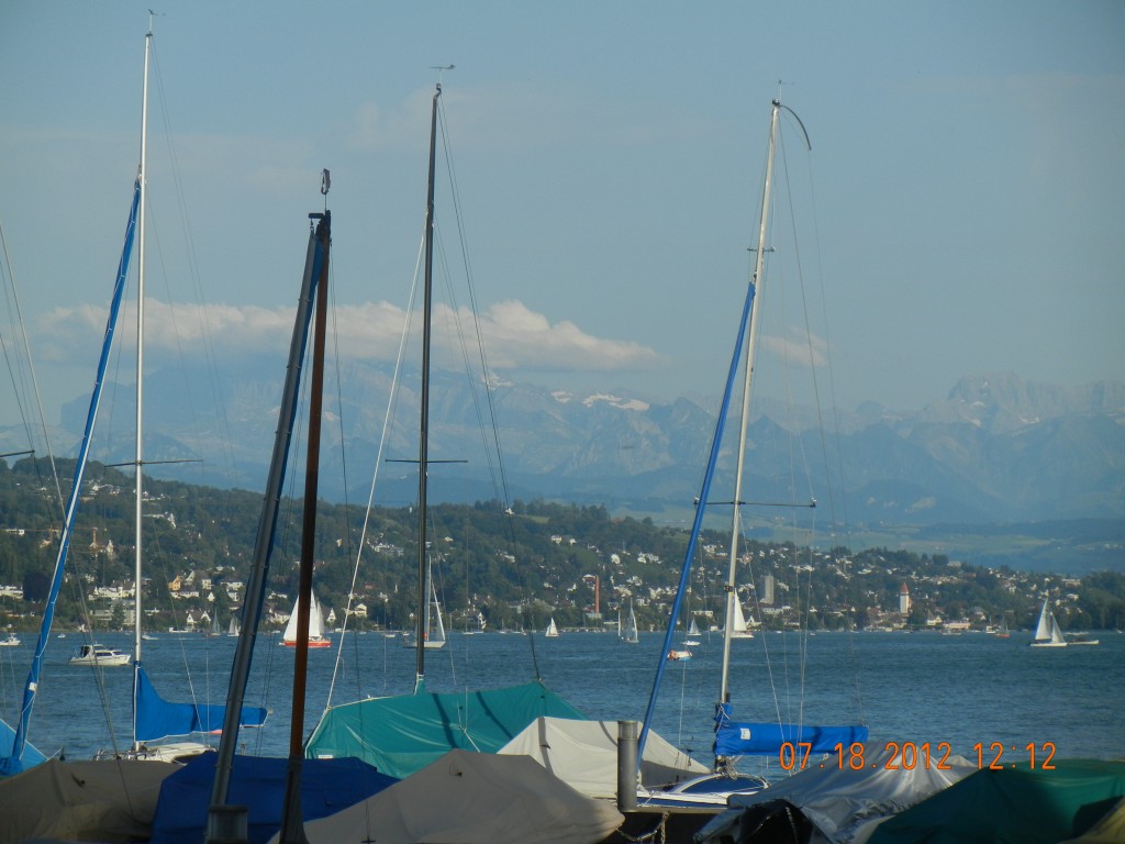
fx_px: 6500
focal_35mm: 200
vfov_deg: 7.4
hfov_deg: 9.9
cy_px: 422
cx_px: 562
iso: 160
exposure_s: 1/311
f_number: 9.4
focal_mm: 36
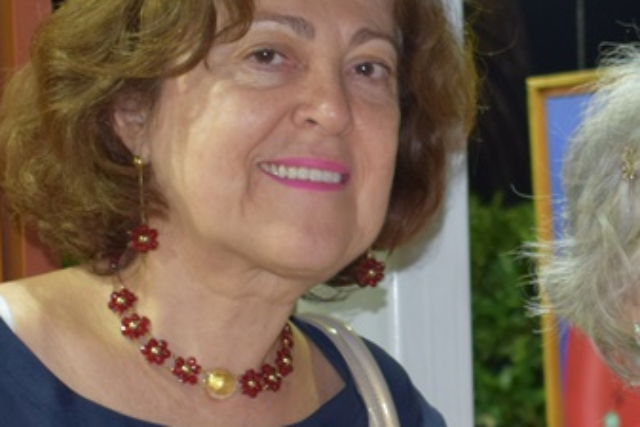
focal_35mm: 146
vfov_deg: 9.4
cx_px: 701
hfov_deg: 13.8
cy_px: 392
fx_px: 2597
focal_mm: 32
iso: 720
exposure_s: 1/30
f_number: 4.5
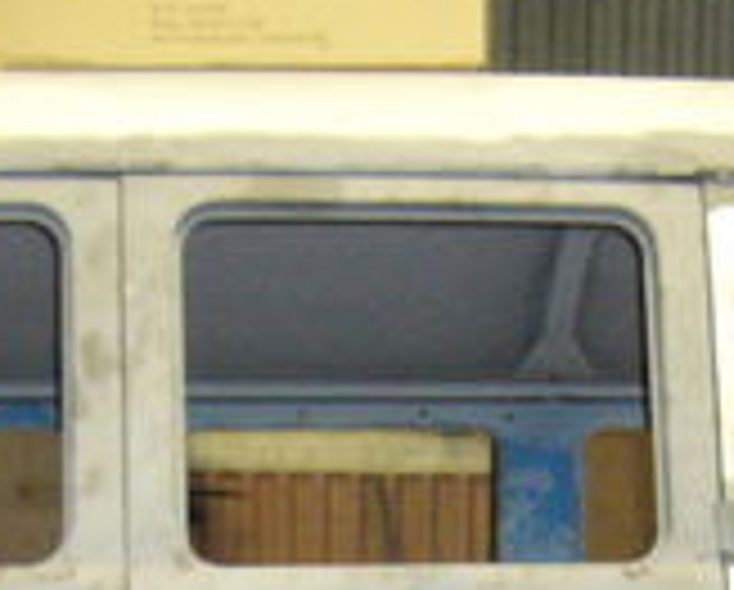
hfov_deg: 14.3
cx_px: 513
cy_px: 1013
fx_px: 2916
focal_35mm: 134
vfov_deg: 10.9
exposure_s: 1/30
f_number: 2.8
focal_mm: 5.8
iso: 400
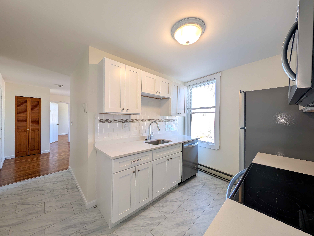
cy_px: 118
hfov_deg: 110.5
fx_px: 109
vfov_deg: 94.6
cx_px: 157
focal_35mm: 12
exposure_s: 1/120
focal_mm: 2.23
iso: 47
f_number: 1.95
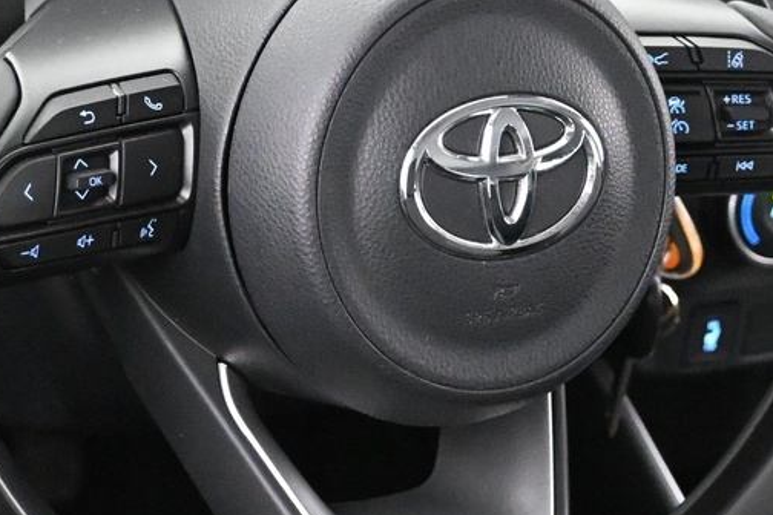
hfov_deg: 17.0
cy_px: 113
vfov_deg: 11.3
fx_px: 2590
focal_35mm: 121
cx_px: 386
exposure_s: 1/40
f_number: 4.2
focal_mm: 25
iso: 9000
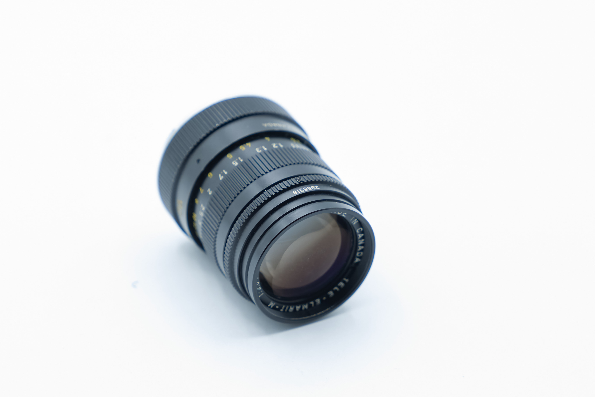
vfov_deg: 14.4
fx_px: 1570
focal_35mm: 95
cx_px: 298
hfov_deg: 21.5
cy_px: 198
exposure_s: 1/320
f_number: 4.5
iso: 800
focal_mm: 63
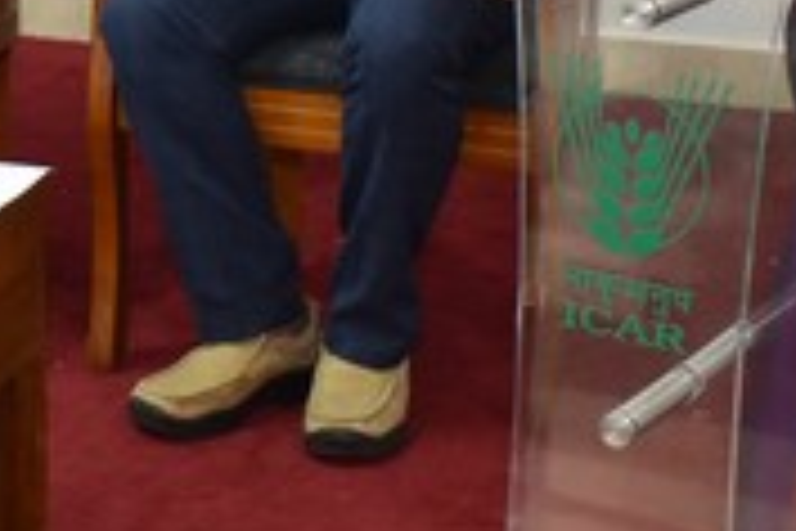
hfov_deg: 14.5
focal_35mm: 137
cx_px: -135
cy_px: -252
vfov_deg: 9.7
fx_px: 3029
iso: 640
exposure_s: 1/30
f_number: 3.5
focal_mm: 18
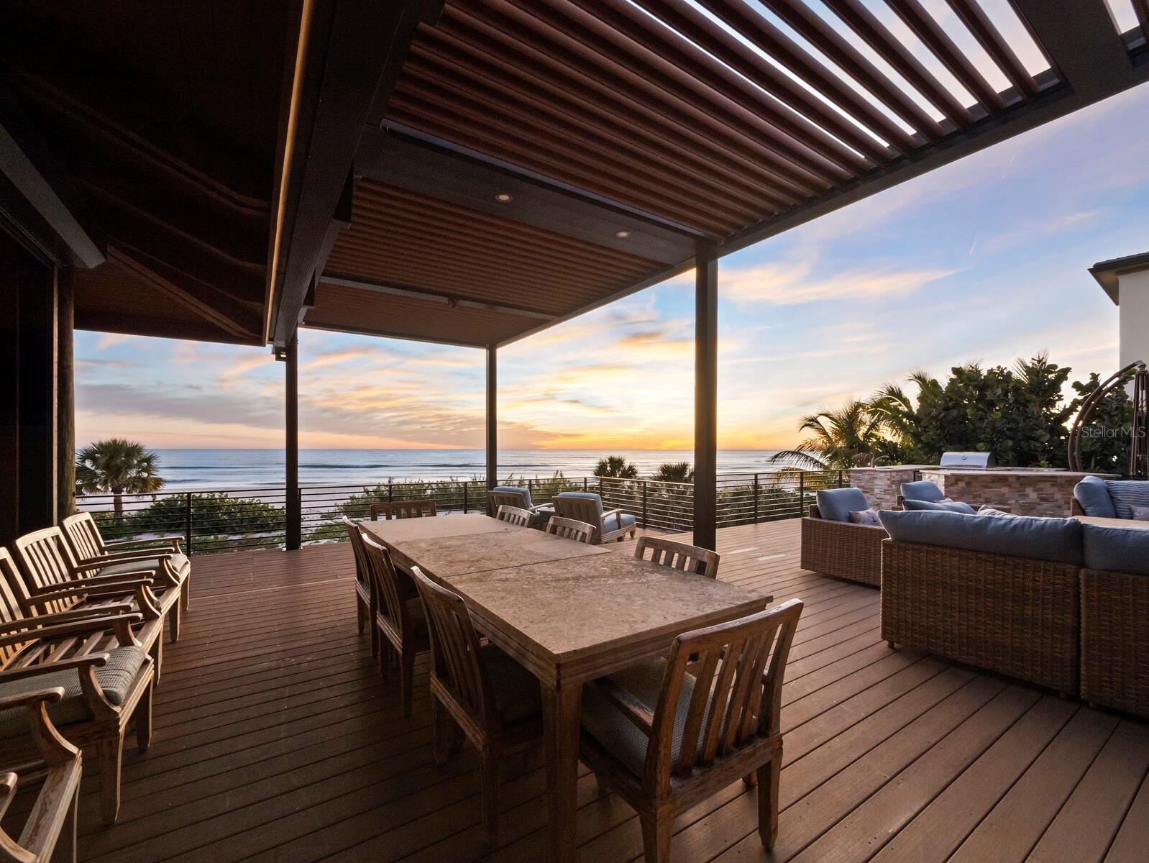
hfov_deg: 102.0
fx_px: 465
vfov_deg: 85.7
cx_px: 574
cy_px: 432
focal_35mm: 14
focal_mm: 7
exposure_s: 1/13
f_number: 11
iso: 400
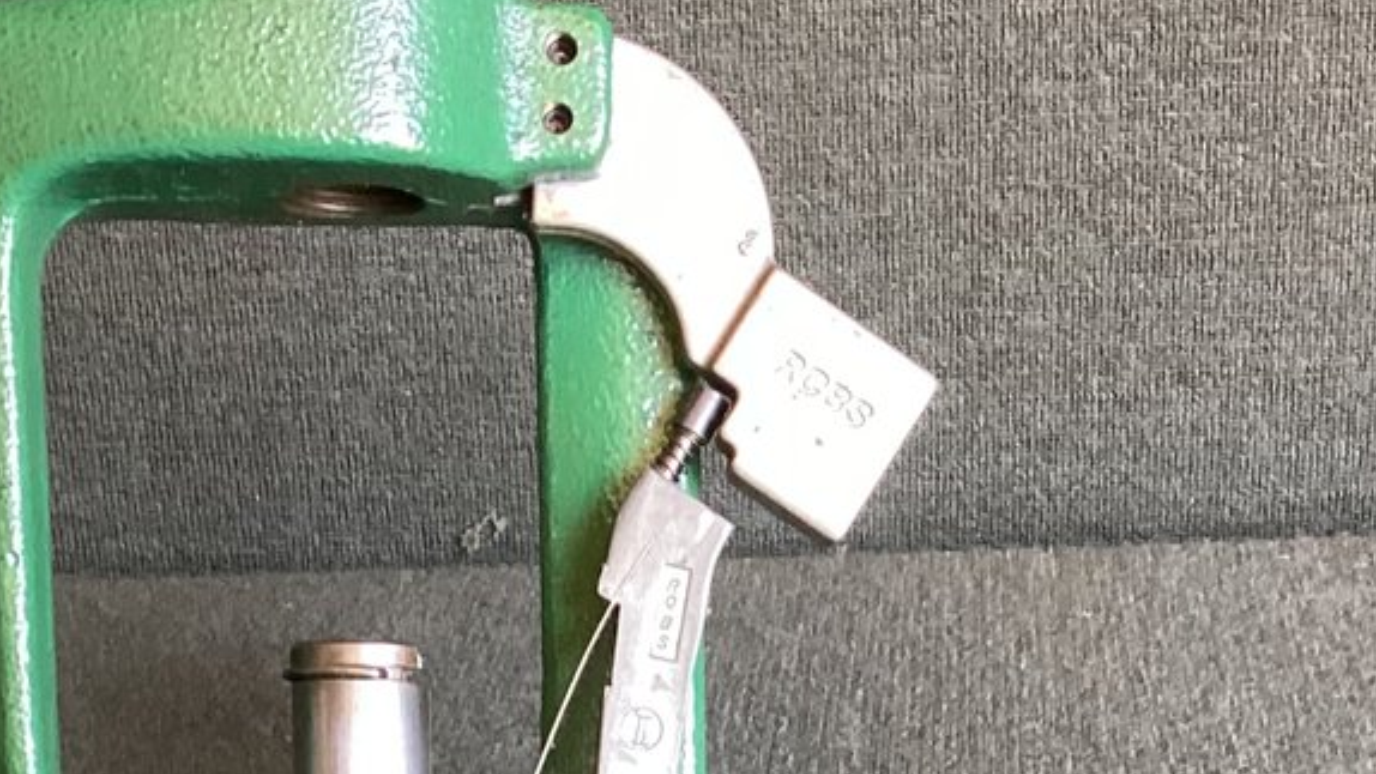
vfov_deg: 12.8
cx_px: 900
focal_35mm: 89
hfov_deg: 23.8
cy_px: 1233
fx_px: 3248
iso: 250
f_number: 2.4
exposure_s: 1/50
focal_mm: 3.3
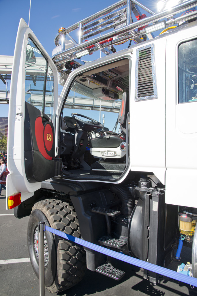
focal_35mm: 24
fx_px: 197
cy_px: 148
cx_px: 98
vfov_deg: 73.7
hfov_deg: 53.1
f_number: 8
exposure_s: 1/320
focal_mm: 24
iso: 200
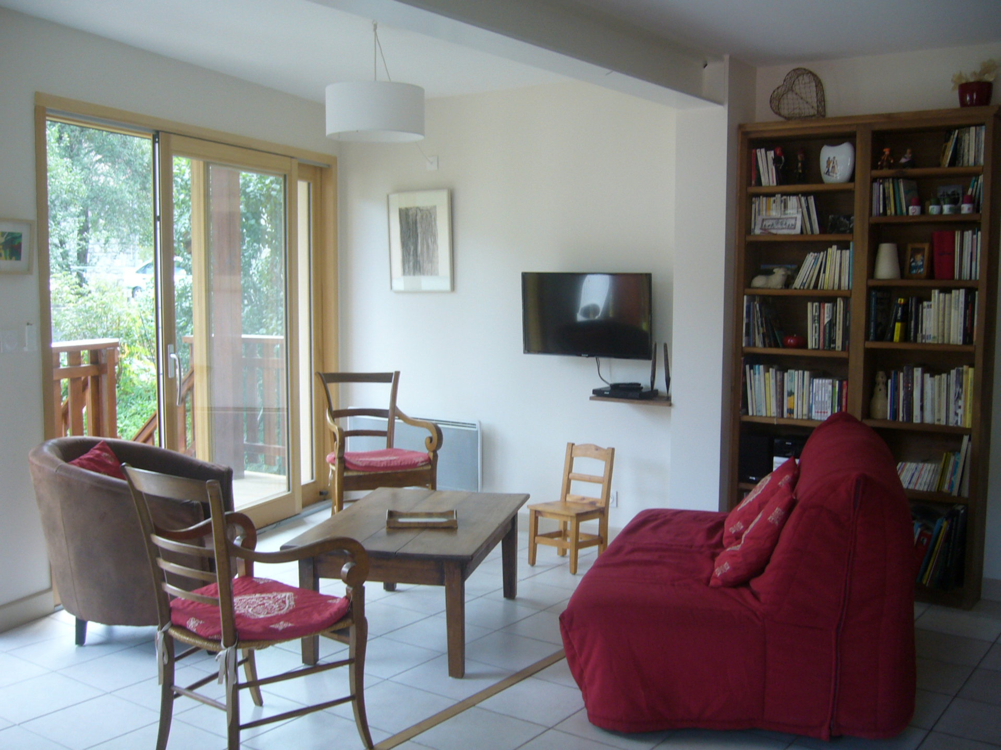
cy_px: 375
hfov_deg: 52.6
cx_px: 500
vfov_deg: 40.7
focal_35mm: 35
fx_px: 1012
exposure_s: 1/25
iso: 80
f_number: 2.8
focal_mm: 5.8
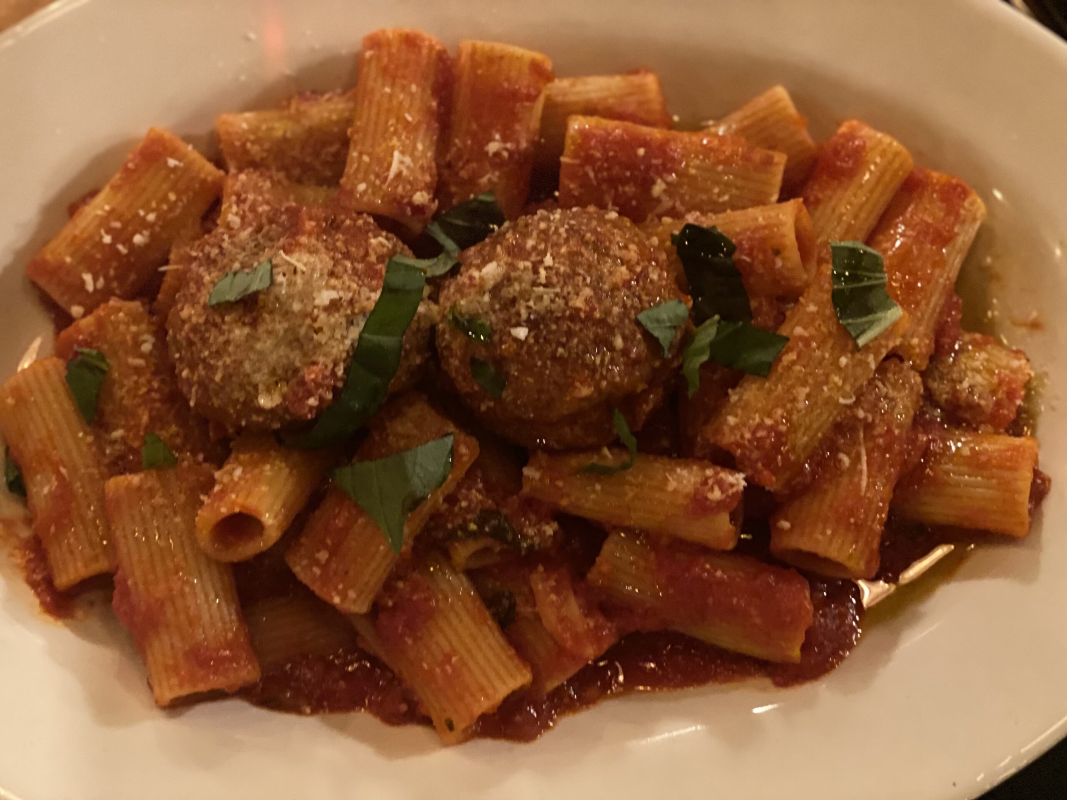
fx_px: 1603
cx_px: 534
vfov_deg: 28.0
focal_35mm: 52
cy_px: 400
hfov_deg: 36.8
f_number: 2
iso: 640
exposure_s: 1/15
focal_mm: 6
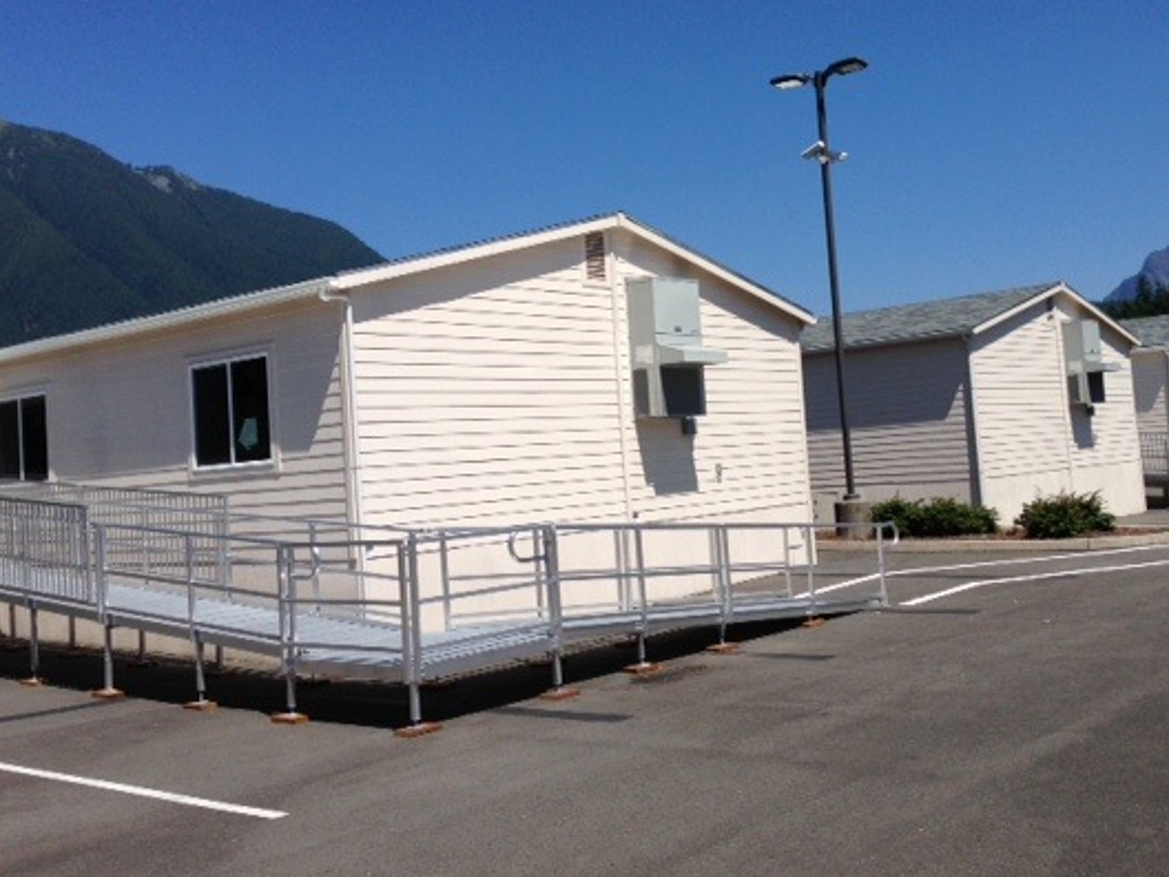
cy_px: 379
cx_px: 638
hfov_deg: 46.7
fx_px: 1351
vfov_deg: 35.9
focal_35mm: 40
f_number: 2.4
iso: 50
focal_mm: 4.13
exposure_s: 1/2710
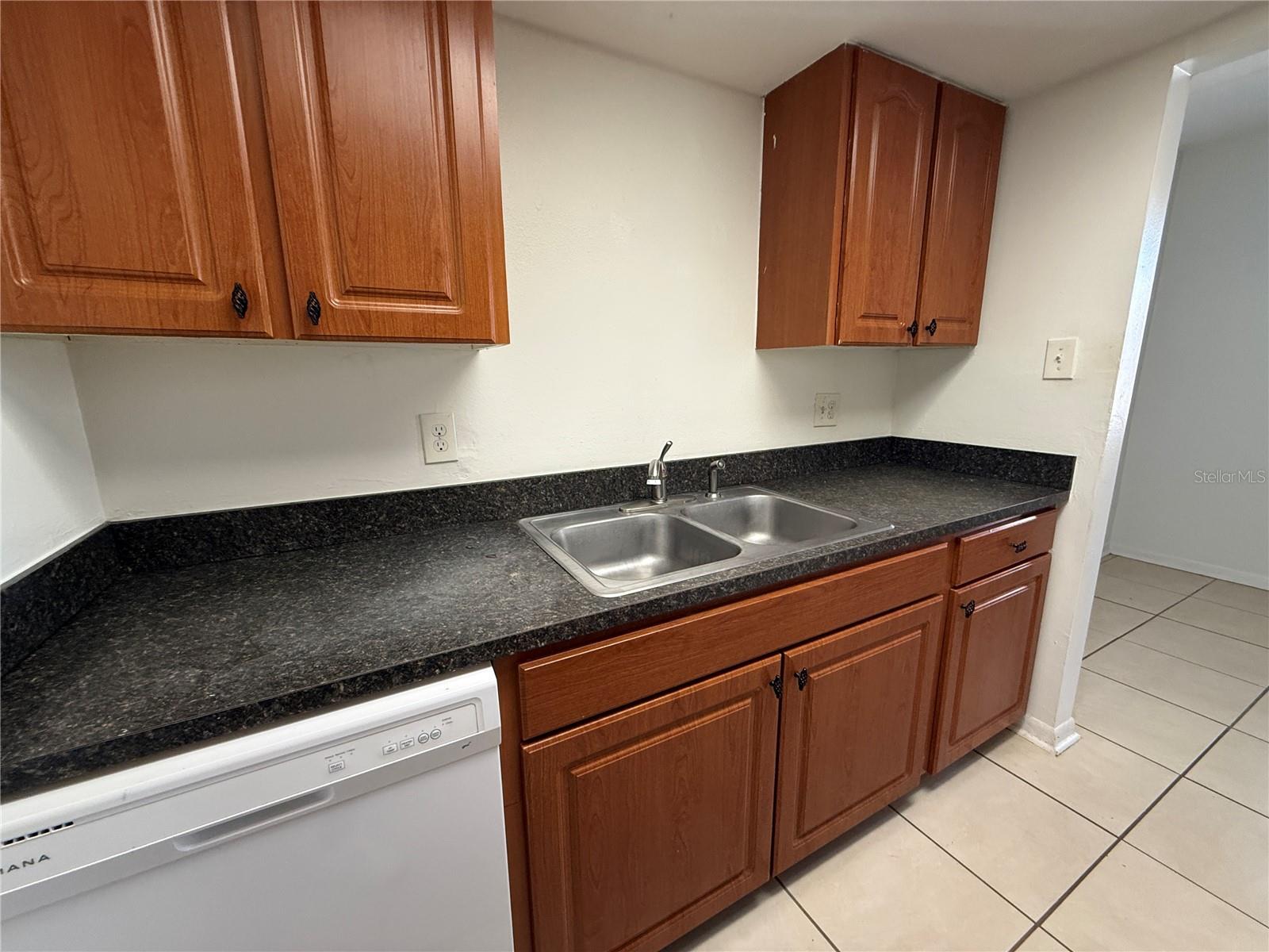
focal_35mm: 14
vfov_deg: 85.7
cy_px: 476
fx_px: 513
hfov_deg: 102.1
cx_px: 634
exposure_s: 1/60
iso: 200
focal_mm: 2.22
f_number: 2.2
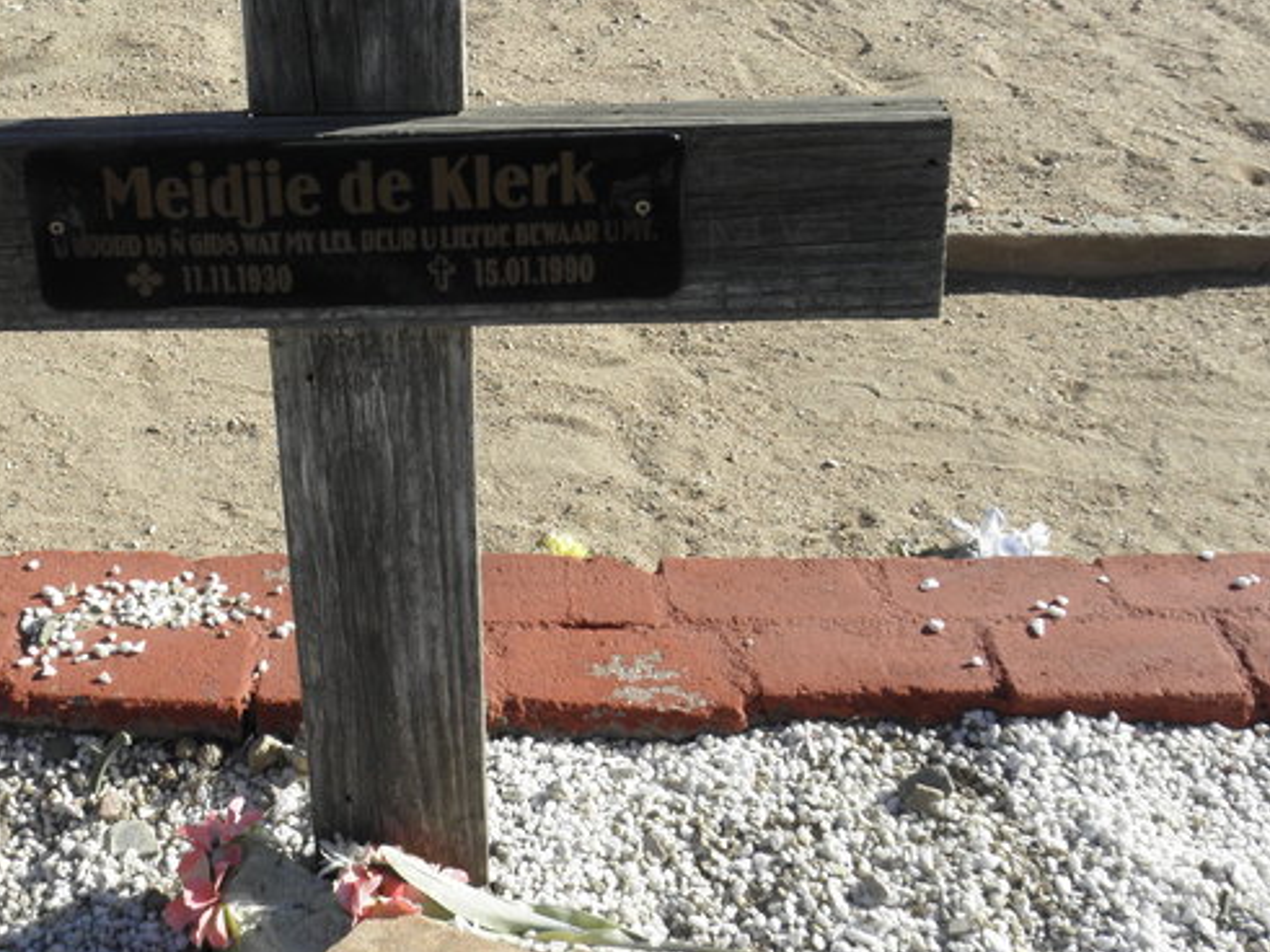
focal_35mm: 44
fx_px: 1614
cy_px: 210
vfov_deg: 32.1
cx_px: 323
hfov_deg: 41.7
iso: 64
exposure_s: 1/250
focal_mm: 4.83
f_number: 5.6
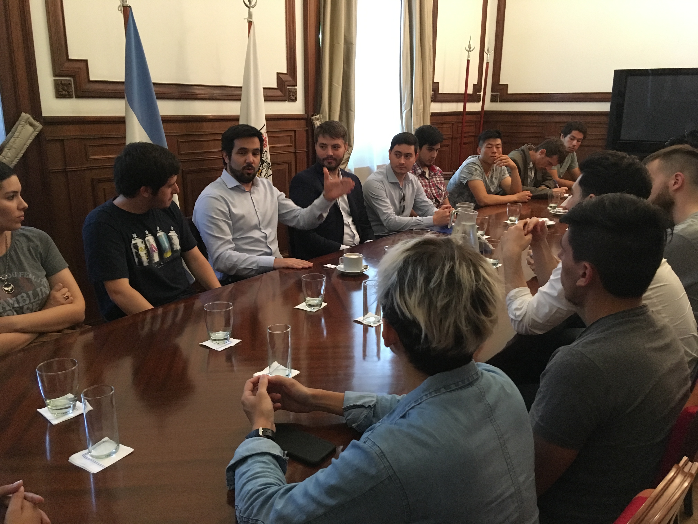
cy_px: 262
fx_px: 585
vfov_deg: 48.2
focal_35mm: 29
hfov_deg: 61.7
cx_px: 349
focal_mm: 4.15
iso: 320
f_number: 2.2
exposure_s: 1/17
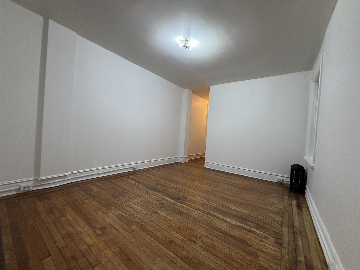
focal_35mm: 14
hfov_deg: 102.1
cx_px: 180
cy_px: 135
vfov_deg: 85.7
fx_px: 146
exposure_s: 1/60
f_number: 2.2
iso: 320
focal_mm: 2.22
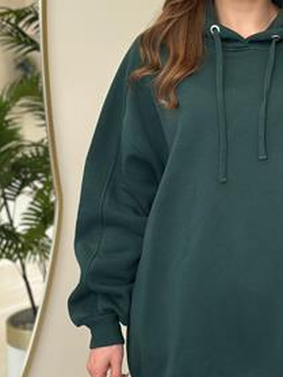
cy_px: 144
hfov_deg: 15.9
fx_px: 1001
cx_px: 248
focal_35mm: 92
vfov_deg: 21.3
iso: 80
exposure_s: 1/285
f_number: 1.78
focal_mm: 6.86
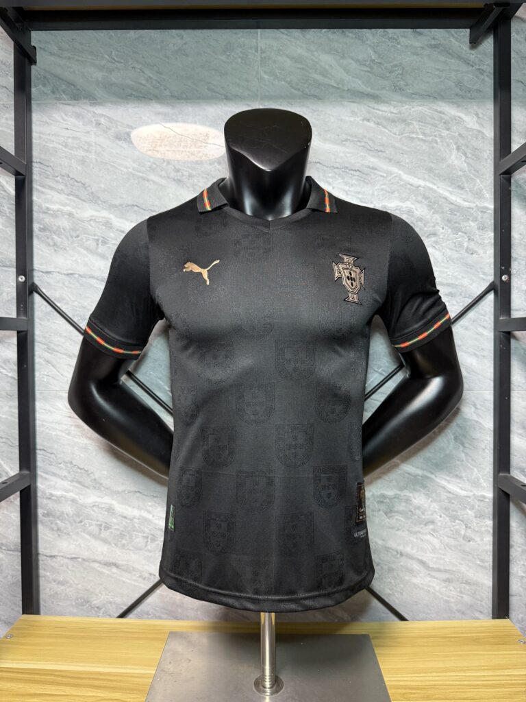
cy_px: 351
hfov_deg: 56.8
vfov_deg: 71.6
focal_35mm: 24
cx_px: 263
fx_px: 486
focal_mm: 6.76
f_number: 1.78
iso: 250
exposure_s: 1/50
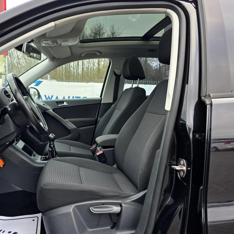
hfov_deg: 54.7
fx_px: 222
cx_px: 81
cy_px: 111
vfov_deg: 55.6
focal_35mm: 29
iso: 80
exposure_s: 1/180
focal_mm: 6.3
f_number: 1.7
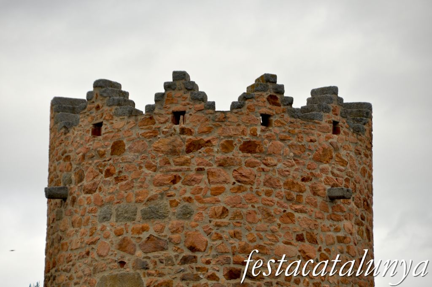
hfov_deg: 8.1
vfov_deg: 5.4
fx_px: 3056
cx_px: 216
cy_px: 144
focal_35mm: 255
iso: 320
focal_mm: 170
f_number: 5.6
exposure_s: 1/160
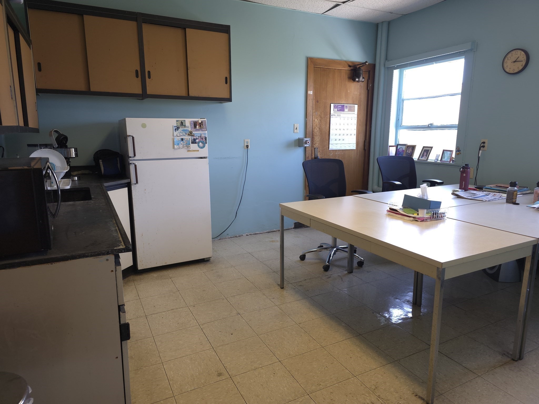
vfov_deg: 58.9
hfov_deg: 73.9
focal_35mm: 23
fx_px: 358
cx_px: 270
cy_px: 202
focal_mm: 6.3
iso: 80
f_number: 1.7
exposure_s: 1/60
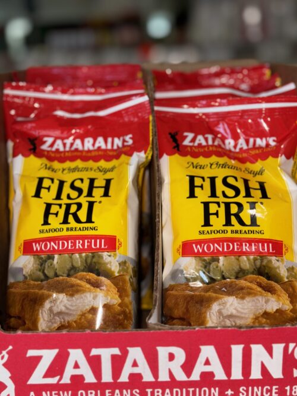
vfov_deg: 39.7
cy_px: 198
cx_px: 148
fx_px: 549
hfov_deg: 30.3
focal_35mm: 48
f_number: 1.78
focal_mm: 6.76
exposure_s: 1/205
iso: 50
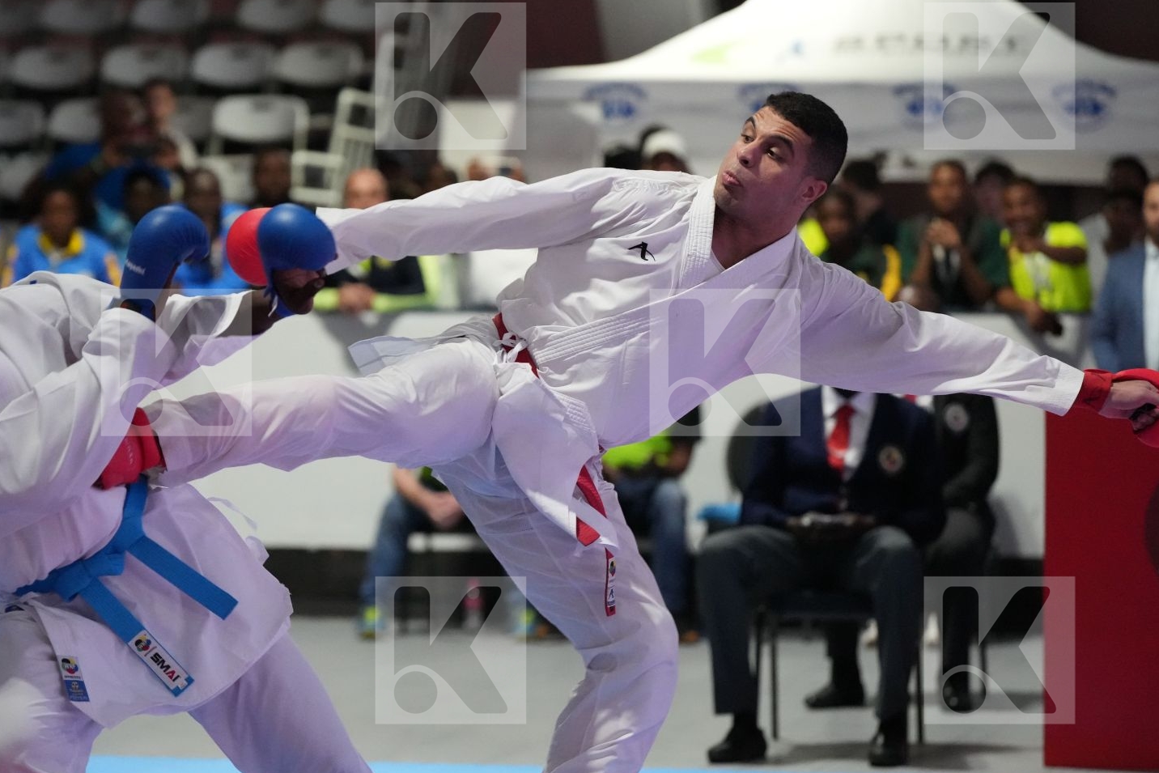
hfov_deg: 14.4
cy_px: 363
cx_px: 451
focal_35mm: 142
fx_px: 4572
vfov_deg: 9.7
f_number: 2.8
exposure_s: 1/800
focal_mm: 113
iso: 8000
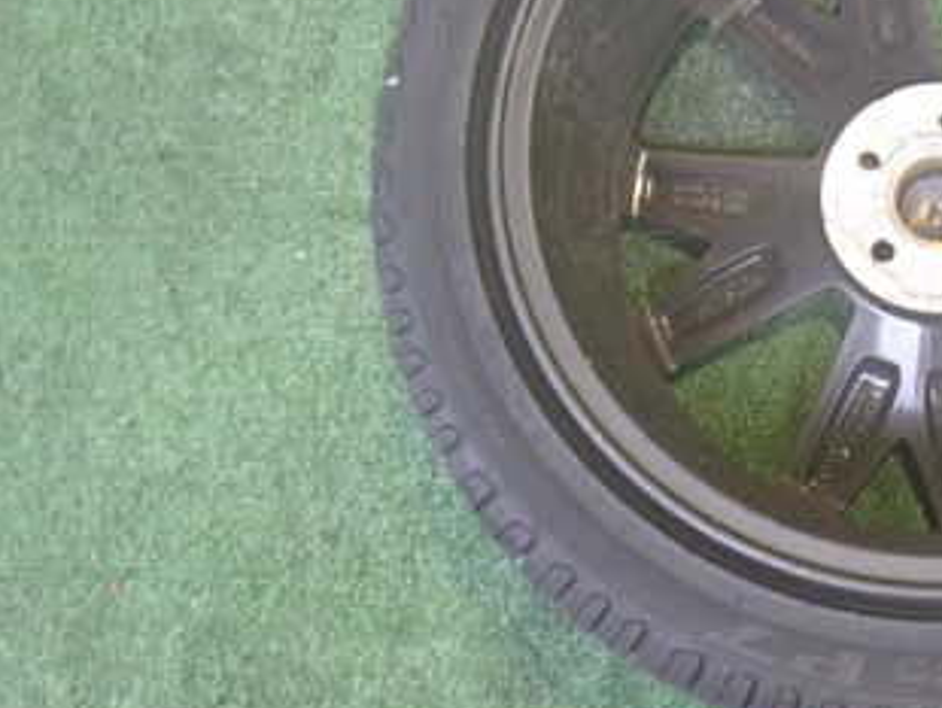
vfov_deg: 25.0
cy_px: 173
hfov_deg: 31.6
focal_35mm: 58
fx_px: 1580
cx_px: 857
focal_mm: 5.4
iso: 400
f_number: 2.3
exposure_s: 1/30
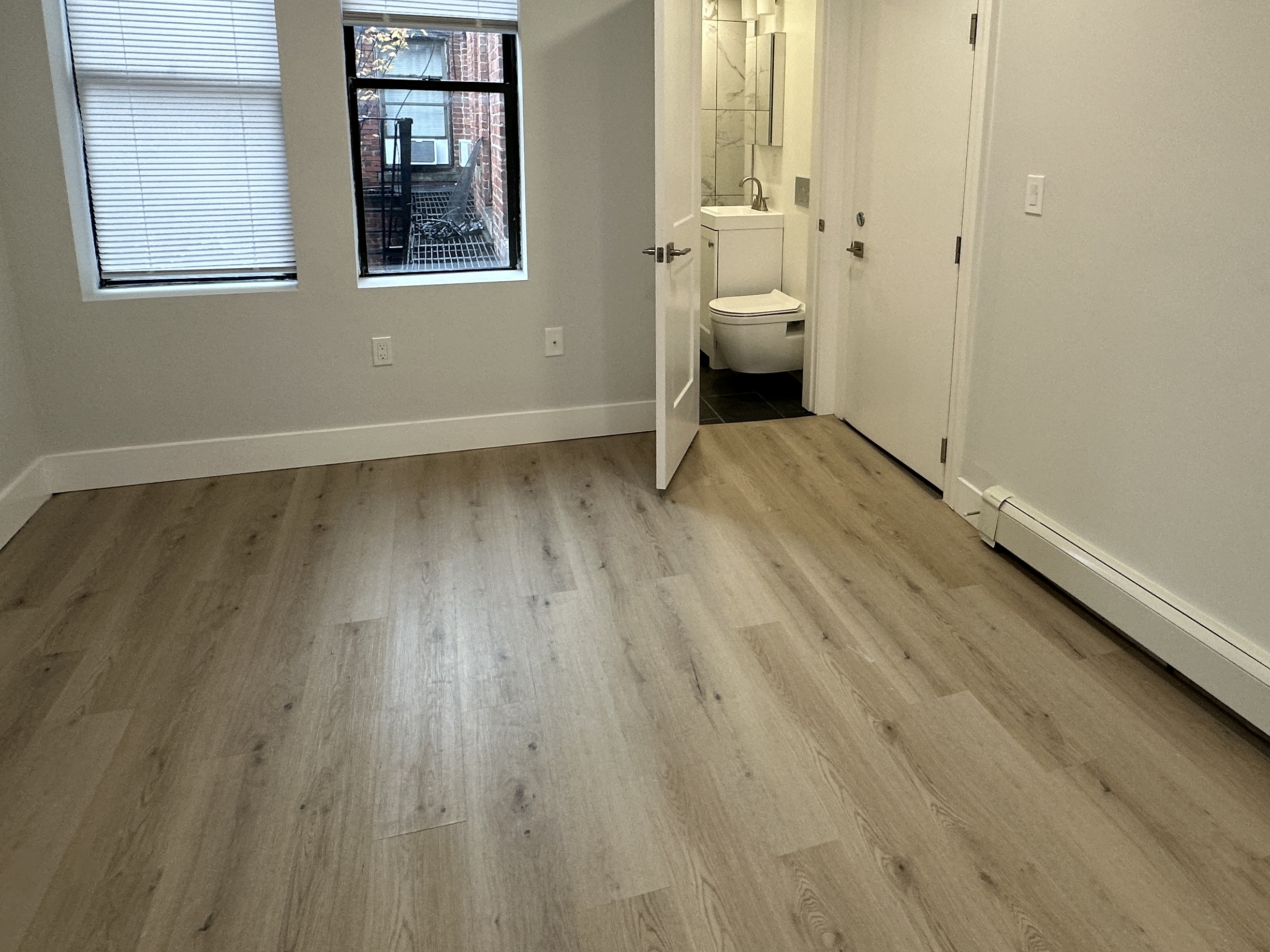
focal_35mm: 23
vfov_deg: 57.0
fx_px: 844
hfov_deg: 73.4
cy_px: 284
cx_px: 740
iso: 125
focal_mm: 2.22
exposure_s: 1/120
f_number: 2.2
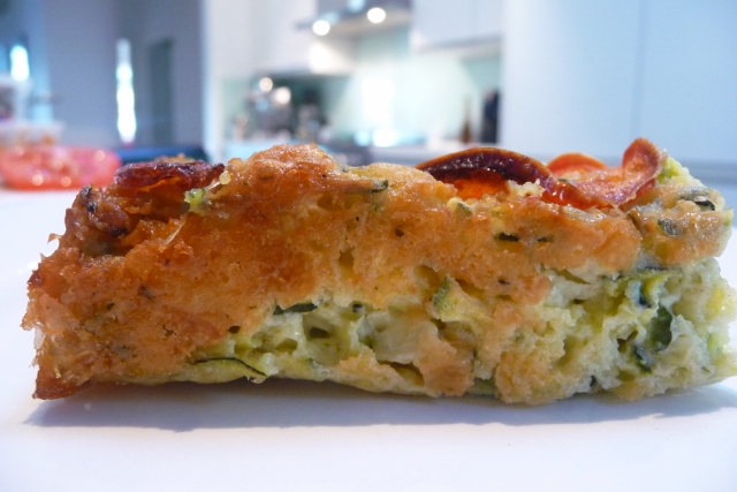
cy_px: 246
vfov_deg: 45.0
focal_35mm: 29
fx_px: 594
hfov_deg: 63.6
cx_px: 368
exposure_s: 1/13
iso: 400
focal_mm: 4.7
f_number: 3.3
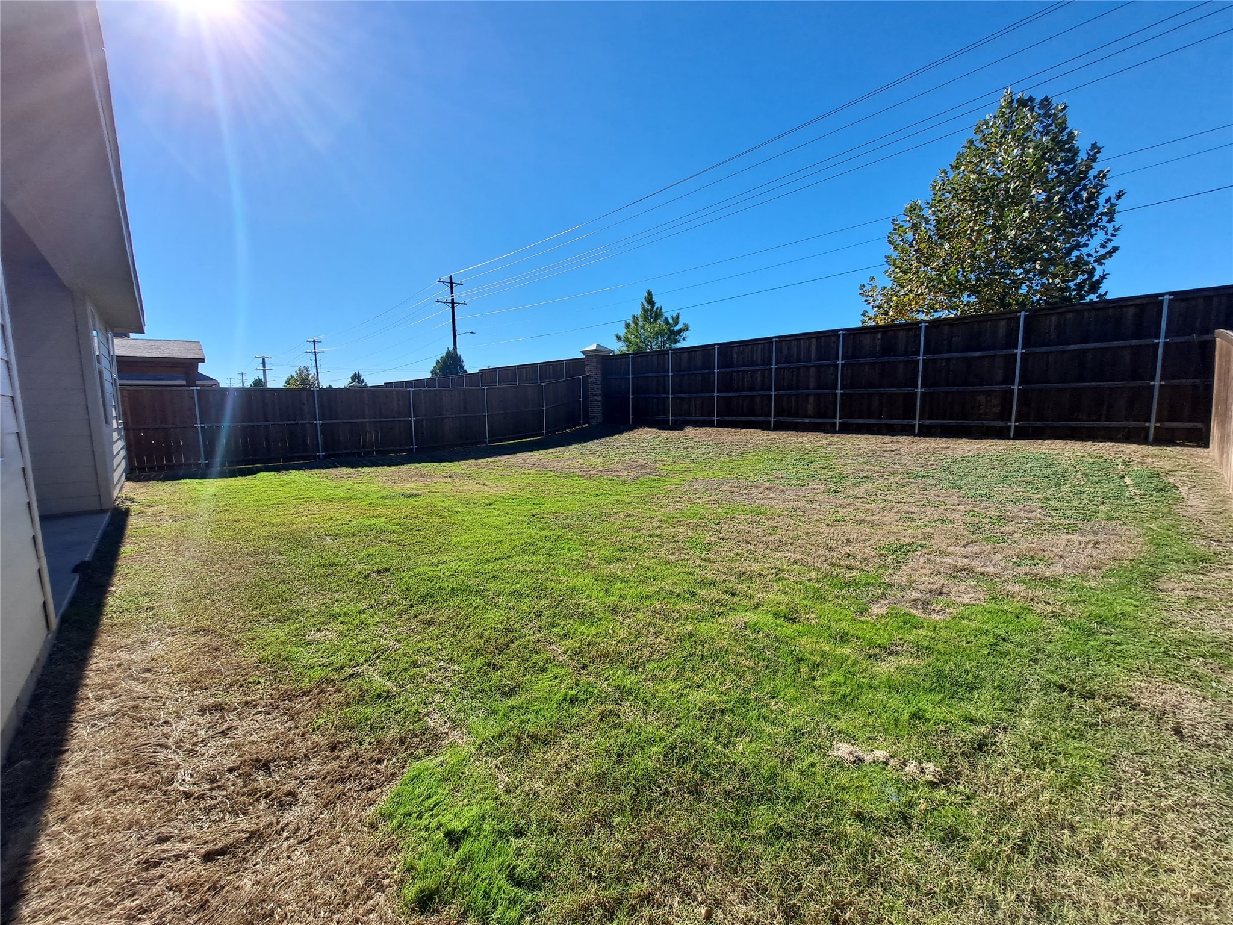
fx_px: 463
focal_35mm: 13
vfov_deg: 89.9
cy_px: 462
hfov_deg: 106.2
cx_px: 616
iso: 40
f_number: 2.2
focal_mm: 1.74
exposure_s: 1/2387
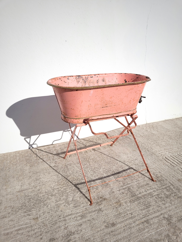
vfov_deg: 67.3
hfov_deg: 53.1
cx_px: 91
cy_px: 121
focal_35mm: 26
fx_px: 182
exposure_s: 1/6388
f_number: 1.8
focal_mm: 5.4
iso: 40
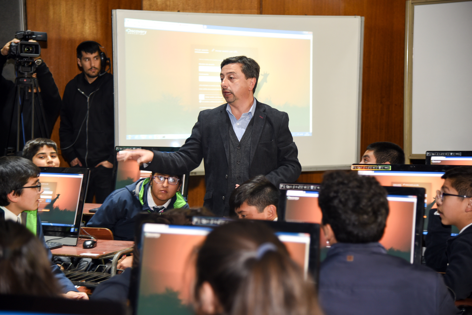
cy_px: 158
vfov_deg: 18.2
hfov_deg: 27.0
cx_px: 236
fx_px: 984
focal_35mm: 75
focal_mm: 75
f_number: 4
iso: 800
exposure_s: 1/80
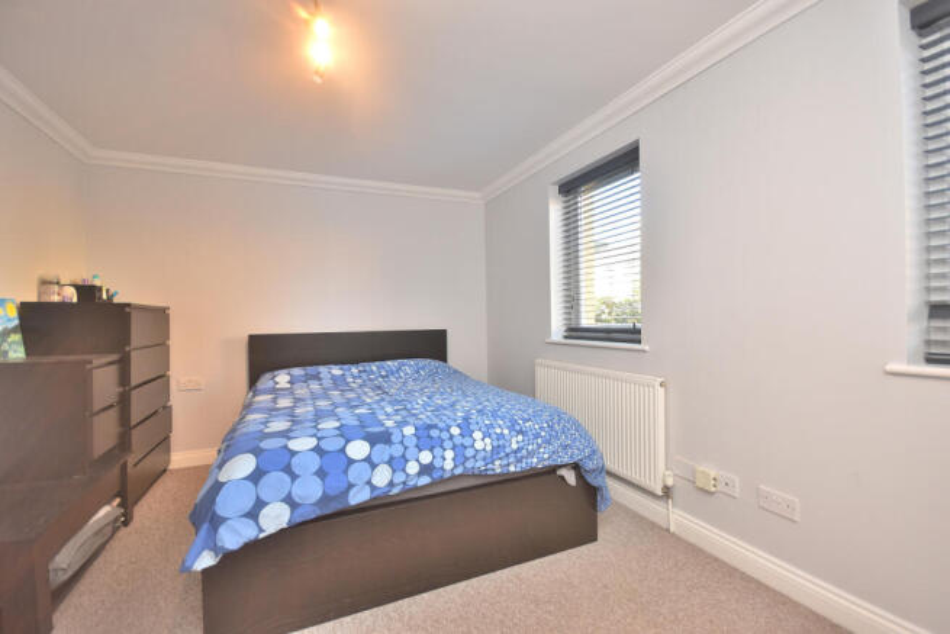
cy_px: 317
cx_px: 475
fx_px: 396
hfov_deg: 100.4
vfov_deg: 77.4
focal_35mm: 15
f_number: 4.5
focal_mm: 10
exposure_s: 1/40
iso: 320
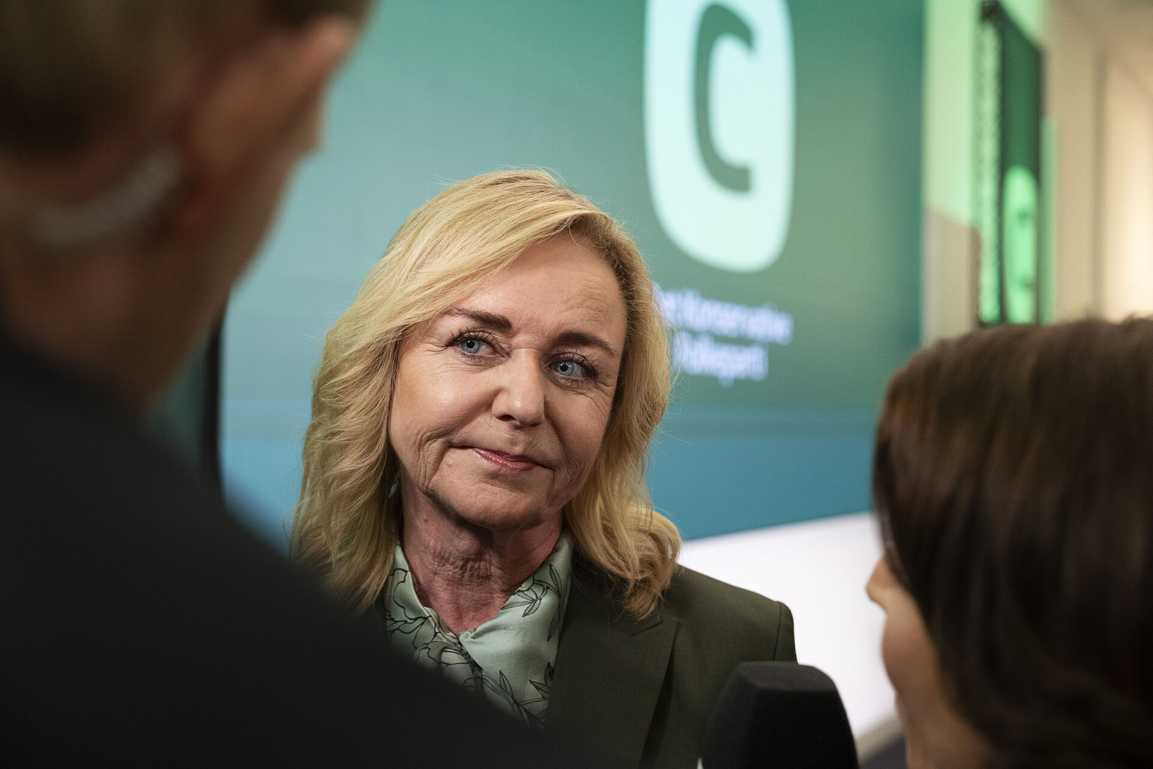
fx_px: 1441
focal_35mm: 45
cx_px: 576
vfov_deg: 29.9
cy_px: 384
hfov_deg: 43.6
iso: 2000
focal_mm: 45
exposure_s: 1/100
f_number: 3.5
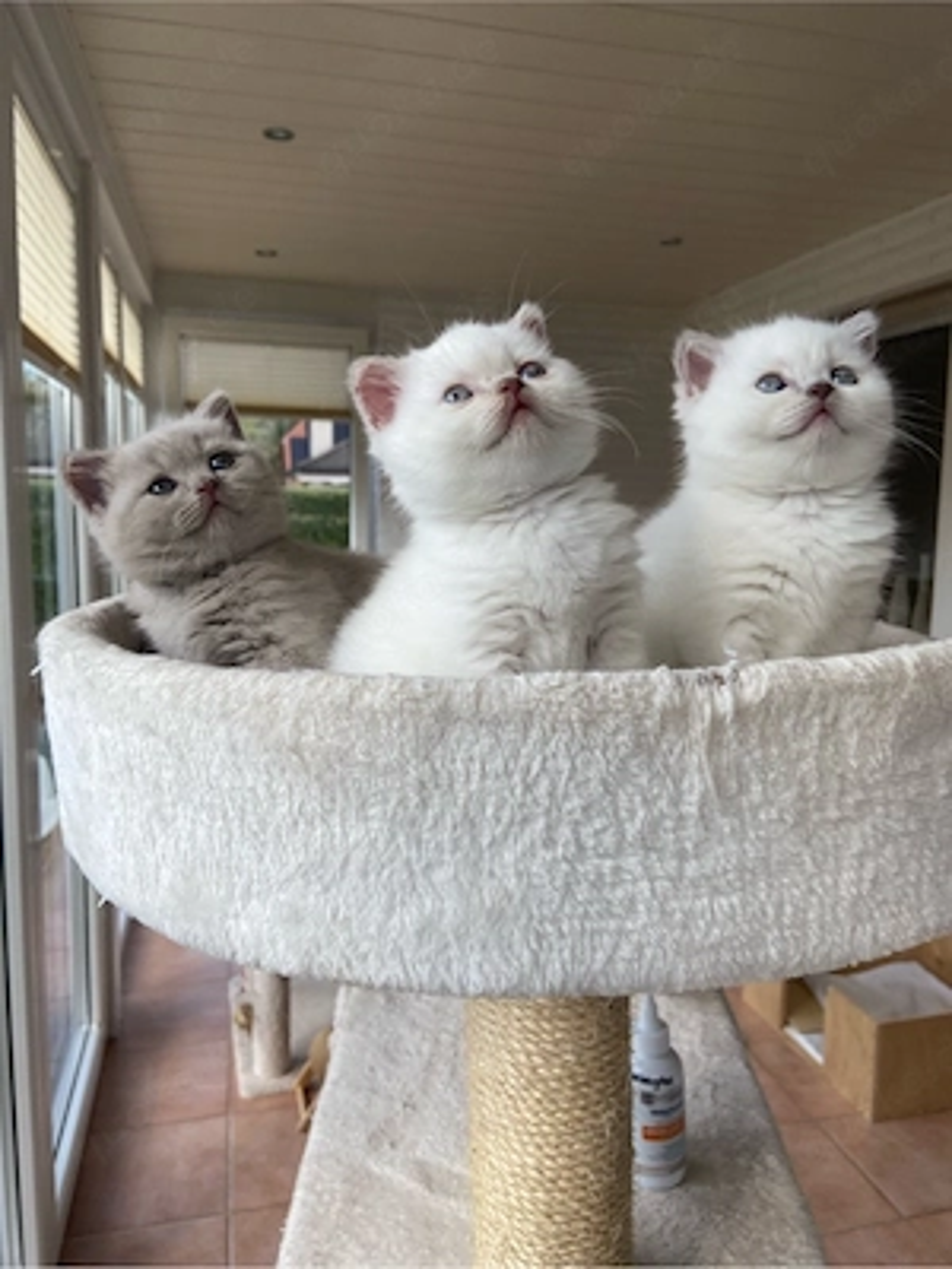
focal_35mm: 26
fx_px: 953
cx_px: 476
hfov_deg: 53.1
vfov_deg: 67.3
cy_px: 634
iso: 32
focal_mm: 4.25
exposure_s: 1/447
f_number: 1.8
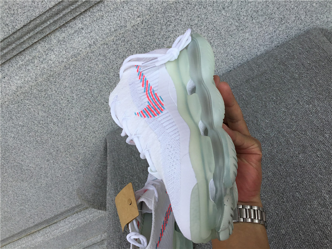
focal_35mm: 31
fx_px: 297
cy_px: 124
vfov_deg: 45.4
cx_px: 166
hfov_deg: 58.4
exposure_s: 1/895
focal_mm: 3.3
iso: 25
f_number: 2.4
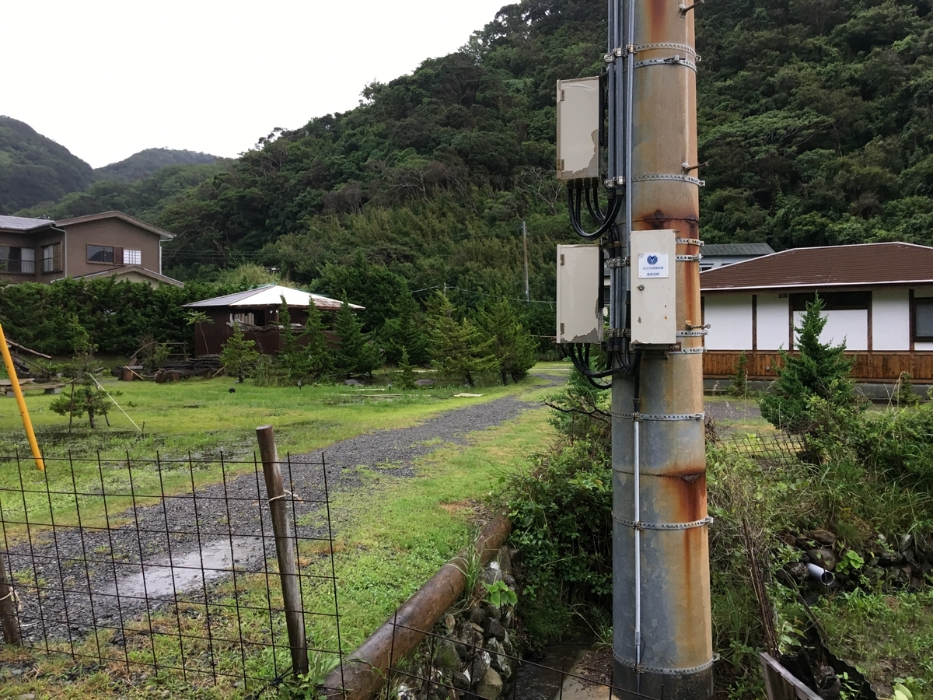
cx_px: 466
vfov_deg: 48.2
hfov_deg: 61.7
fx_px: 782
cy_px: 350
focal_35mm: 29
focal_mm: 4.15
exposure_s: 1/15
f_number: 2.2
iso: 32
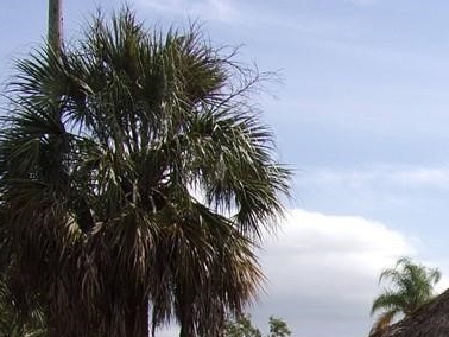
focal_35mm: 65
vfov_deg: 21.1
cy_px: 399
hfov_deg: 27.1
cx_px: 506
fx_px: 844
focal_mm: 4.3
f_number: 10.8
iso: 80
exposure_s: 1/160
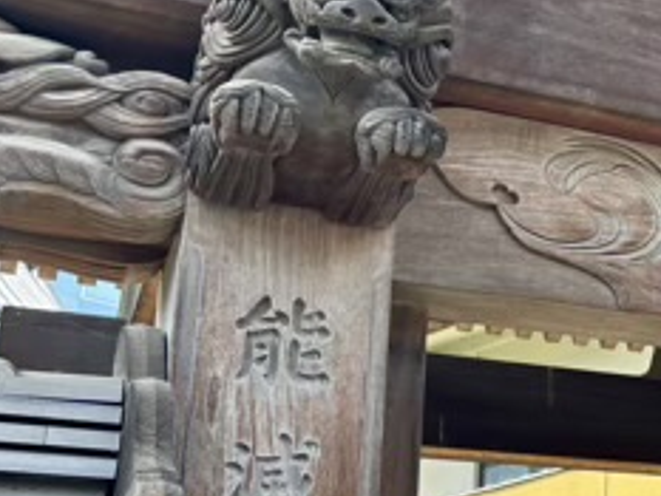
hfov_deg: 21.3
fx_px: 1490
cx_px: 976
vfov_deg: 18.8
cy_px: 373
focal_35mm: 78
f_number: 1.6
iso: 50
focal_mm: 5.96
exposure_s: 1/312
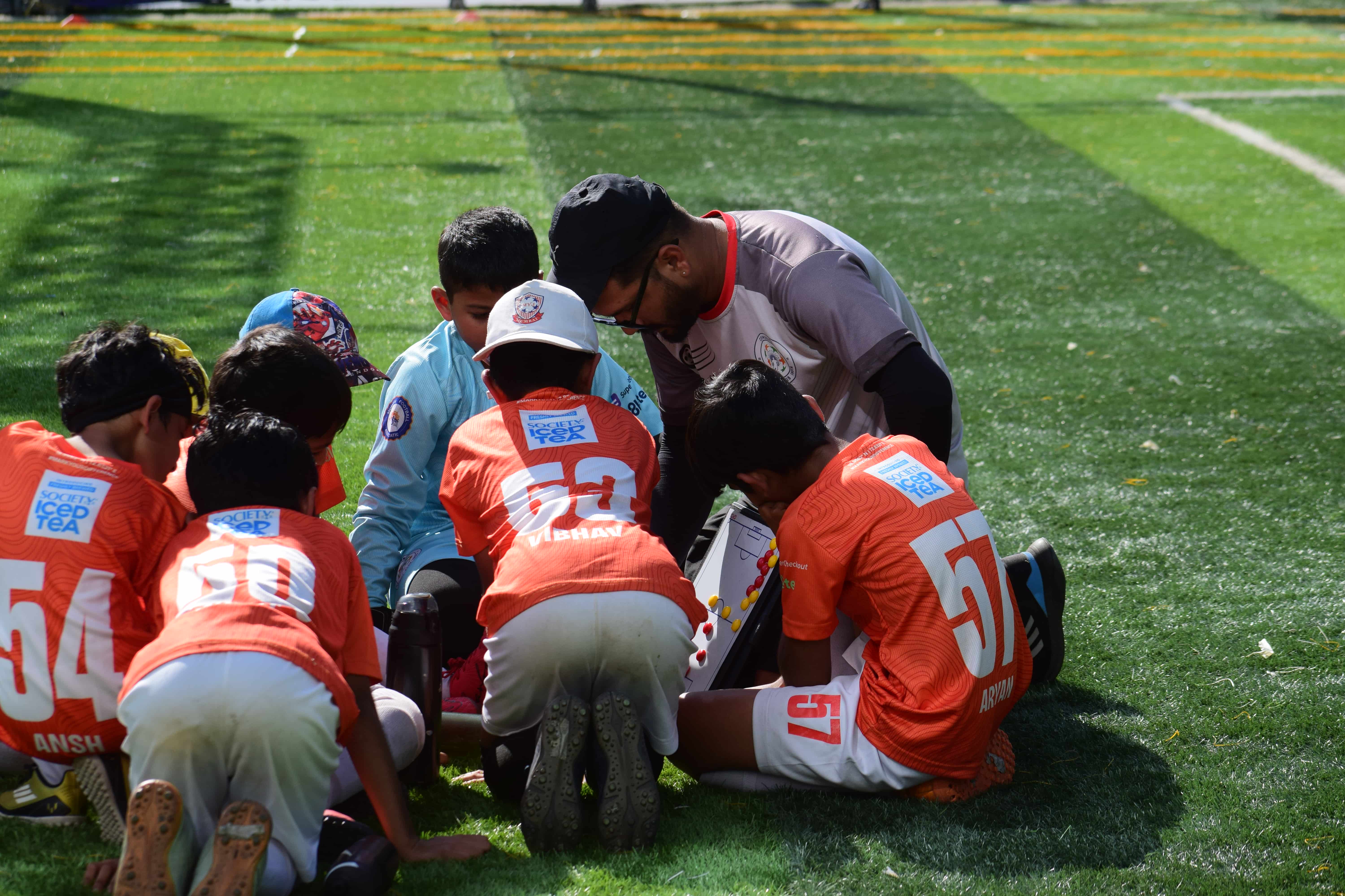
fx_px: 5155
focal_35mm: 138
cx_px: 672
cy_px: 448
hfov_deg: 14.9
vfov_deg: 9.9
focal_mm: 92
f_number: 6.3
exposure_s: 1/1000
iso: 280
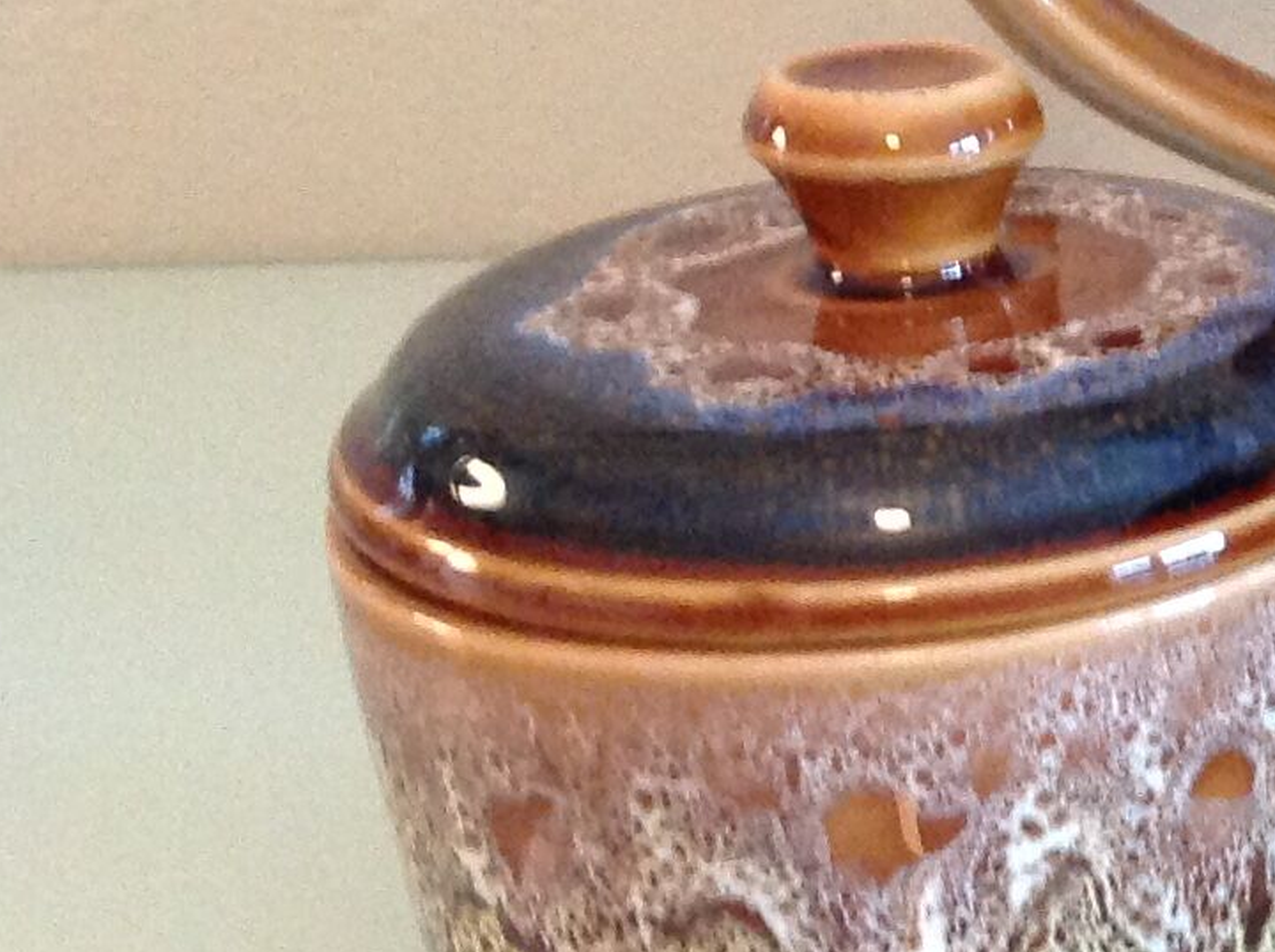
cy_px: 154
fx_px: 4635
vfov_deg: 11.7
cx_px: 2182
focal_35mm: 126
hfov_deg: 14.1
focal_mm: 4.28
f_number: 2.4
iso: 320
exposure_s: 1/17
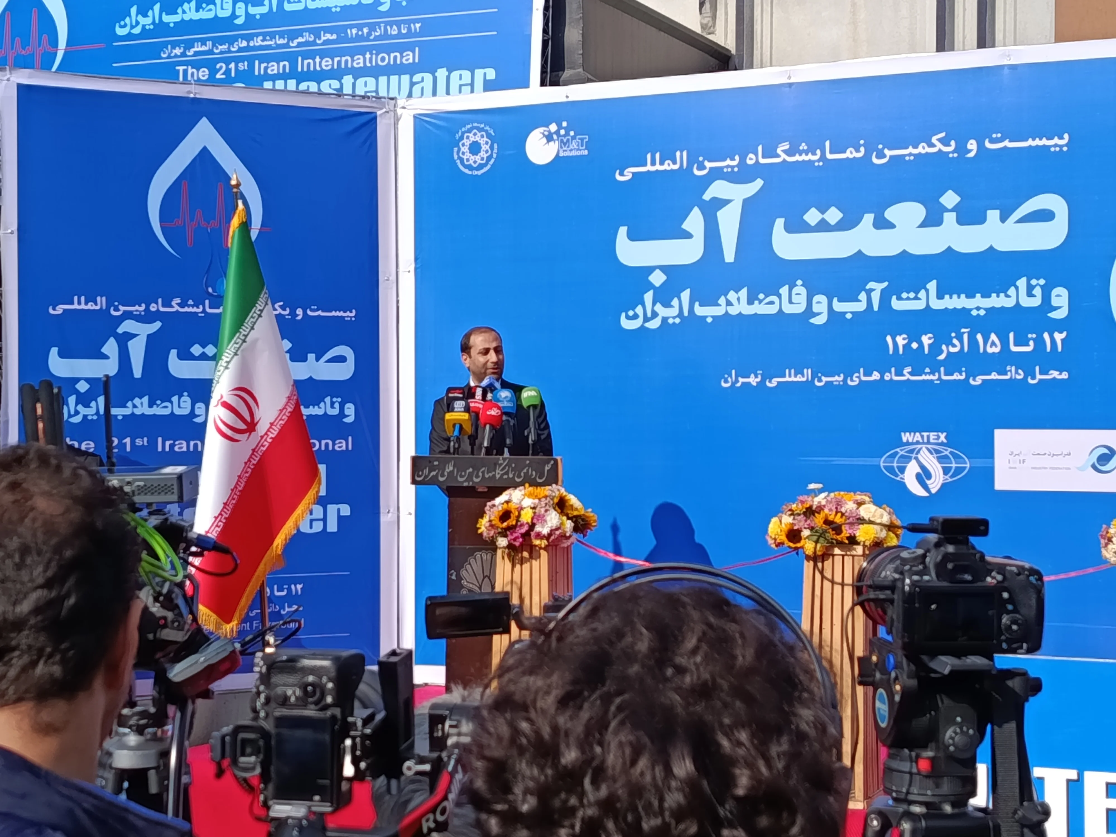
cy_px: 418
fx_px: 1967
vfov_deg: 24.0
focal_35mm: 61
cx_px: 558
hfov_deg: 31.7
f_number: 1.7
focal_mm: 5.24
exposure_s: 1/681
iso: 52
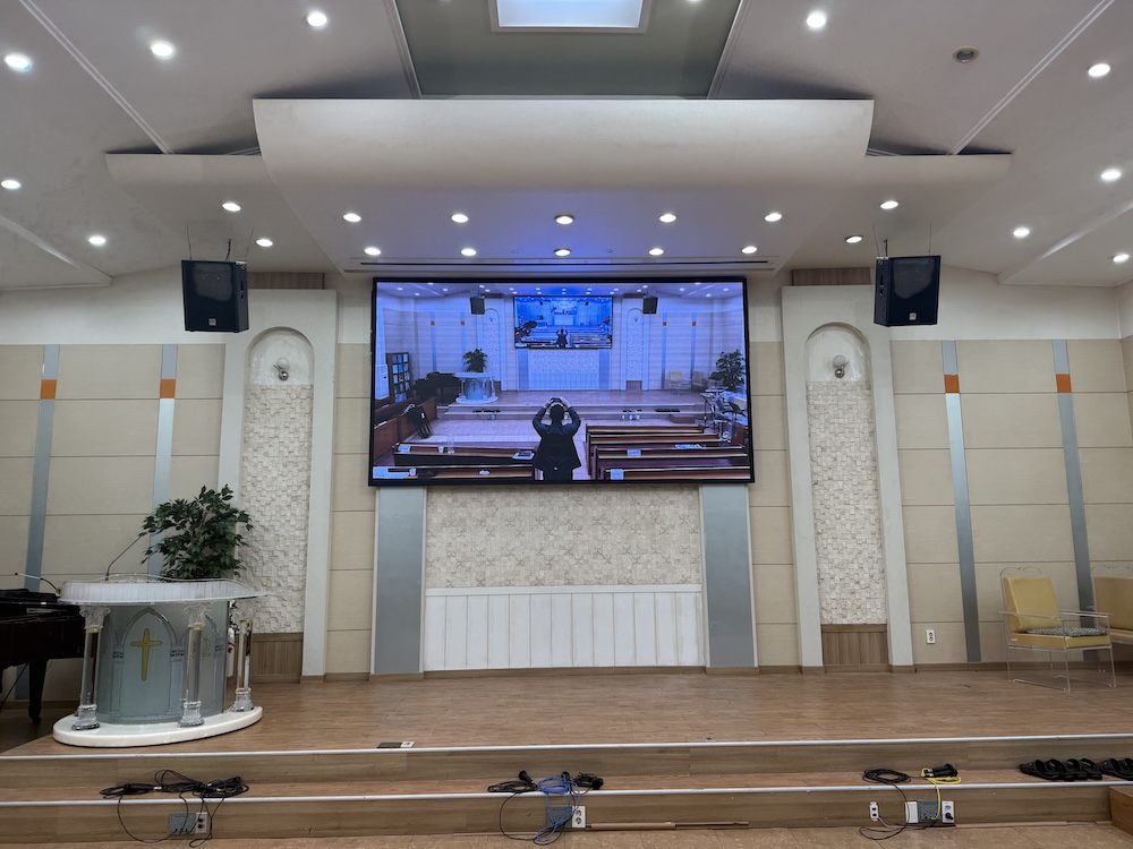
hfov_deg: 71.6
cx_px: 566
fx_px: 786
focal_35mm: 24
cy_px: 424
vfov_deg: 56.8
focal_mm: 6.76
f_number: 1.78
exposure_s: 1/120
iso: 80
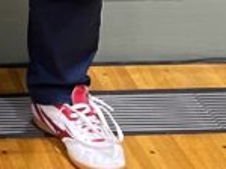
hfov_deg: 10.2
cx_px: -237
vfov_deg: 7.4
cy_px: -314
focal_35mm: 178
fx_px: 1160
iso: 160
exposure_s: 1/50
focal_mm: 4.2
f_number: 1.6
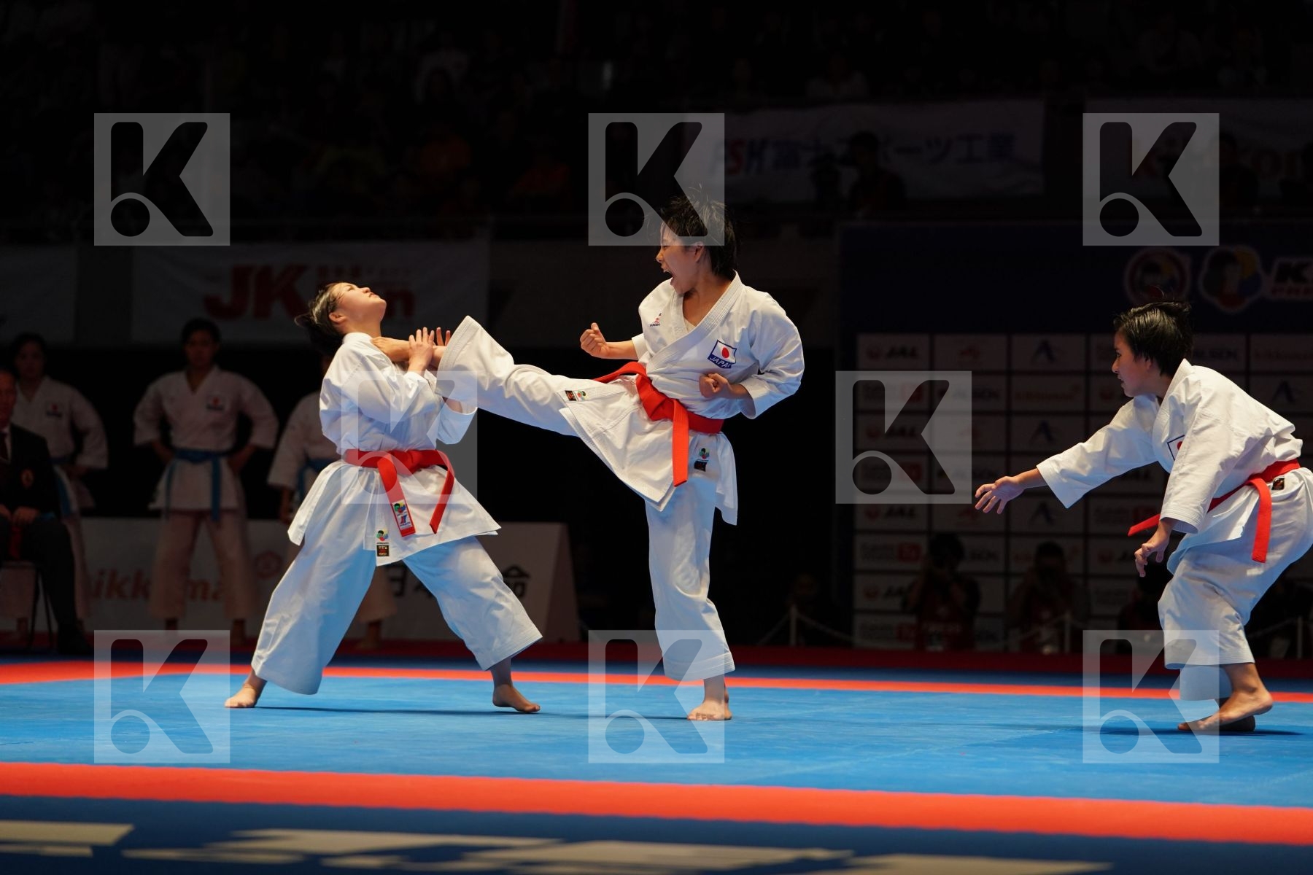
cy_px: 438
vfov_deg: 13.4
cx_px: 656
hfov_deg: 20.0
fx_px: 3720
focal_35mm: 102
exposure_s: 1/1000
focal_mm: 102
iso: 1600
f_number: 2.8
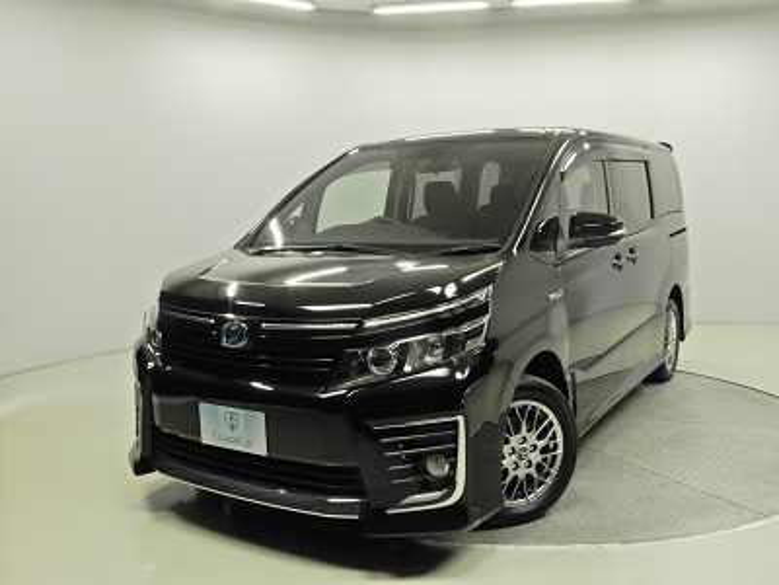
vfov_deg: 40.7
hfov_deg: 52.6
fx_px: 788
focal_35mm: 35
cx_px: 390
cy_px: 292
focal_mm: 6.2
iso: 400
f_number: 7.1
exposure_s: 1/15
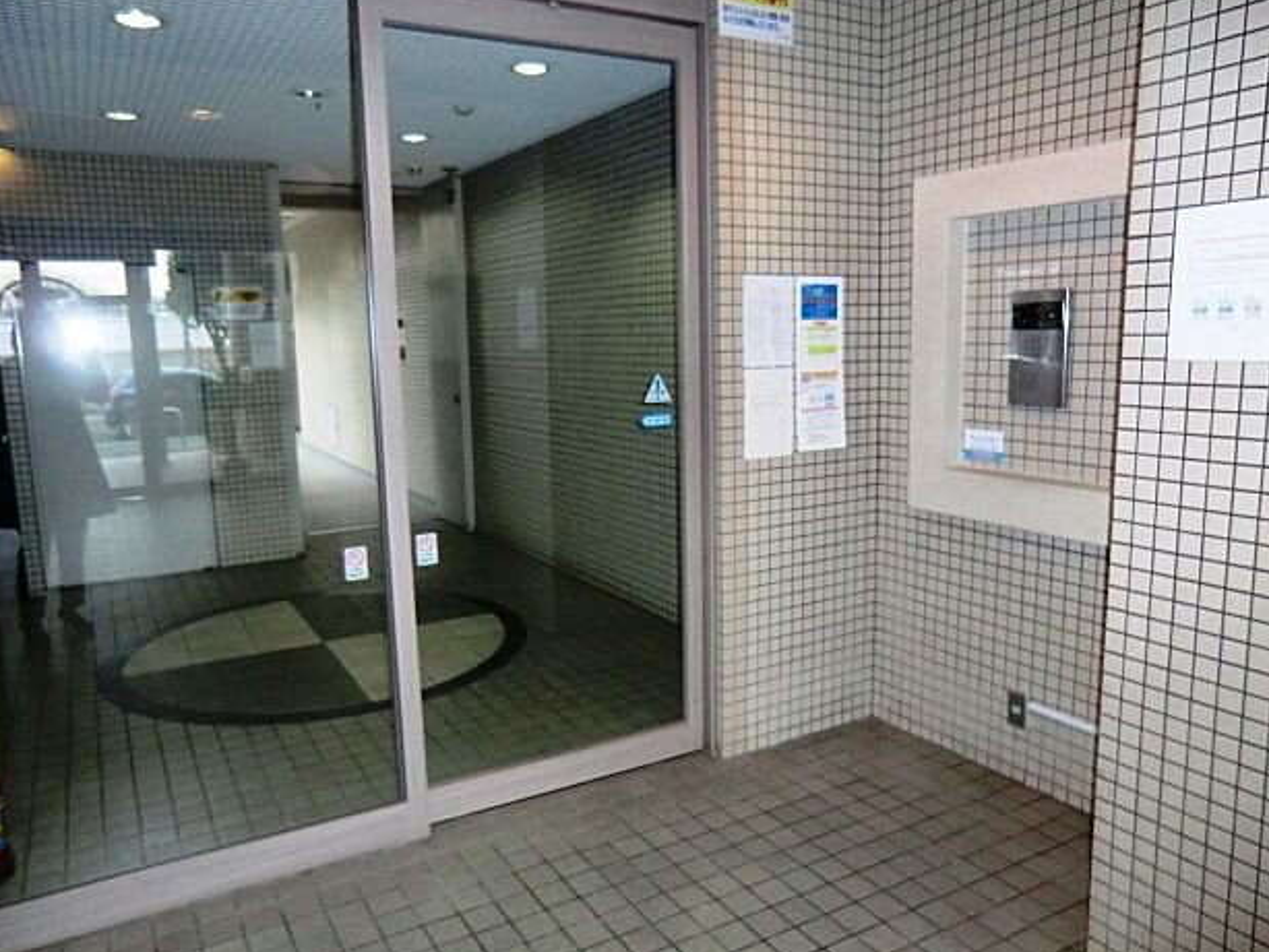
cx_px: 610
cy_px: 469
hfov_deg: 69.3
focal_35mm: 25
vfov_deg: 54.9
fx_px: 917
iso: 400
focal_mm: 4.3
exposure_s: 1/60
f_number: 3.2
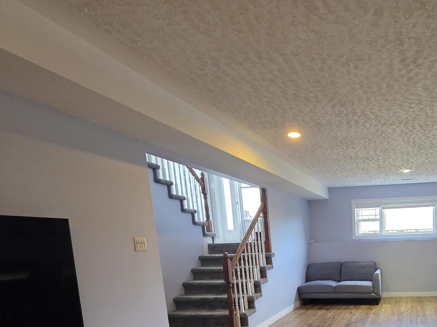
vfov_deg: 50.8
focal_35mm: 24
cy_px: 290
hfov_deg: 63.5
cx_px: 367
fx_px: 303
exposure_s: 1/120
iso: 250
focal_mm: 2.2
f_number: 1.9
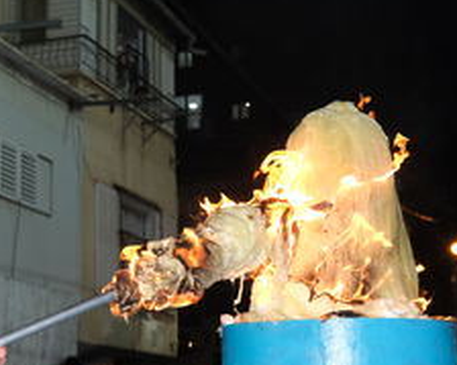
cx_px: 59
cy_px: 259
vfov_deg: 19.8
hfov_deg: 24.2
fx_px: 1041
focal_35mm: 77
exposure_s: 1/250
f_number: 4
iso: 2000
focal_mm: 30.8
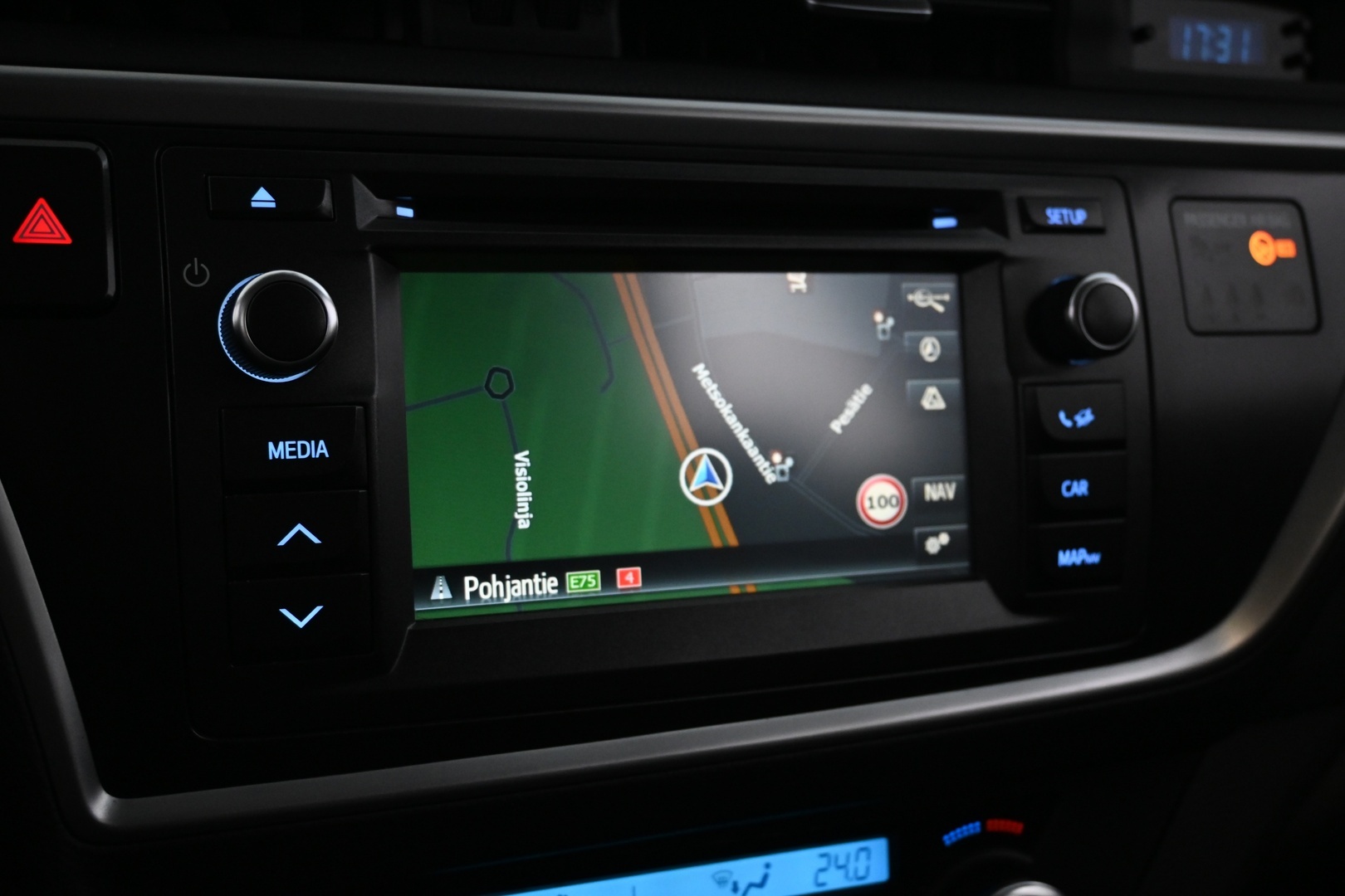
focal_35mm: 41
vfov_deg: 32.4
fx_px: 1541
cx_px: 672
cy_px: 448
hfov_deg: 47.2
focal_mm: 27.5
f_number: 4.5
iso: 2000
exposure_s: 1/40
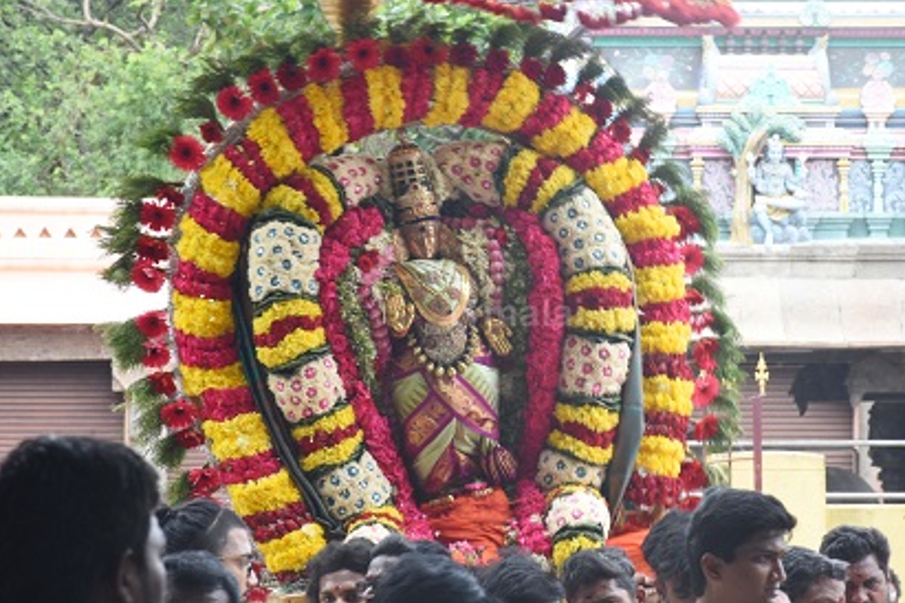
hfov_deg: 9.0
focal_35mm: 230
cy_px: 313
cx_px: 539
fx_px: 5775
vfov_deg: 6.0
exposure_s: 1/125
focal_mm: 105
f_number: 10
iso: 500
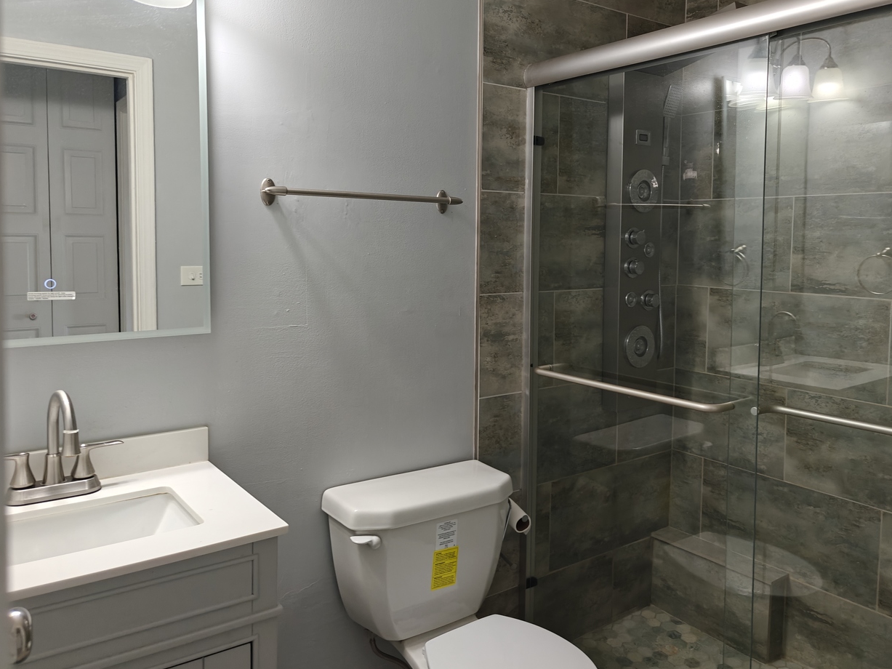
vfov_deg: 51.1
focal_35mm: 27
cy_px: 279
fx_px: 696
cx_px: 479
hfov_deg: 65.2
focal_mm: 6.06
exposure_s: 1/120
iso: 320
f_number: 1.6
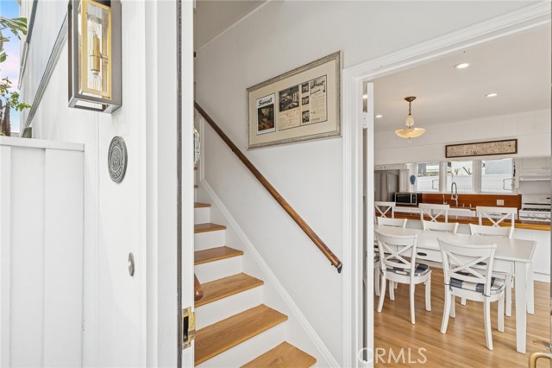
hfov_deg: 90.0
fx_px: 276
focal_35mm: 18
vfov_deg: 67.3
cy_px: 184
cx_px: 276
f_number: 11
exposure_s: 1/80
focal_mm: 18
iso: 200
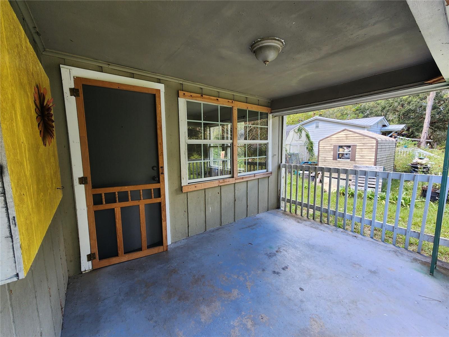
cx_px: 224
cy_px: 168
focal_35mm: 13
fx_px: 169
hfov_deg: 106.2
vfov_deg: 89.9
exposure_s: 1/120
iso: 100
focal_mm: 2.2
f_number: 2.2
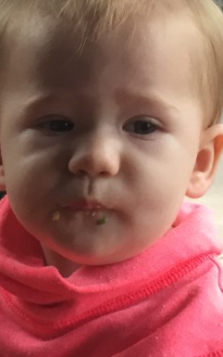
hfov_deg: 11.7
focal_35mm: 109
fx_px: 1059
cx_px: -72
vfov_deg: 18.8
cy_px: 51
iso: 32
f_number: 2.2
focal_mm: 4.15
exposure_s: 1/30
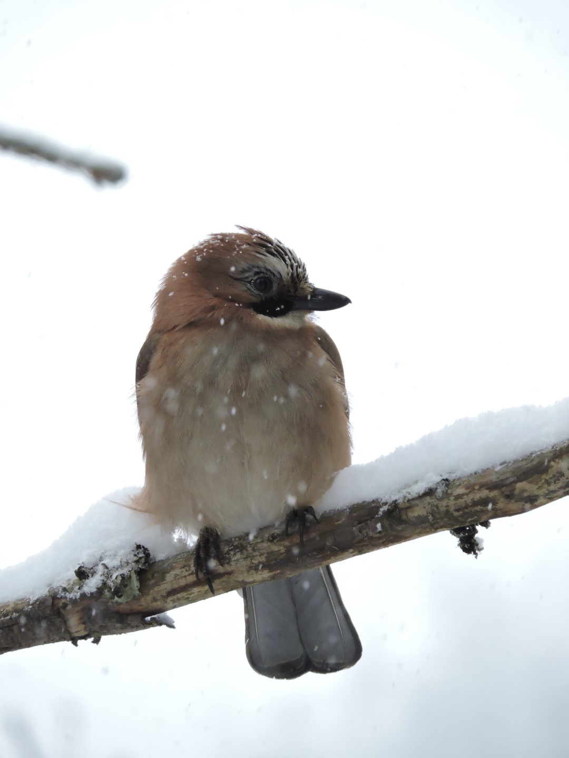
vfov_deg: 2.6
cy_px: 379
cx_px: 284
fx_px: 16437
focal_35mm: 750
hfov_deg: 2.0
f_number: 5.1
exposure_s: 1/400
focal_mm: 133.8
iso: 800
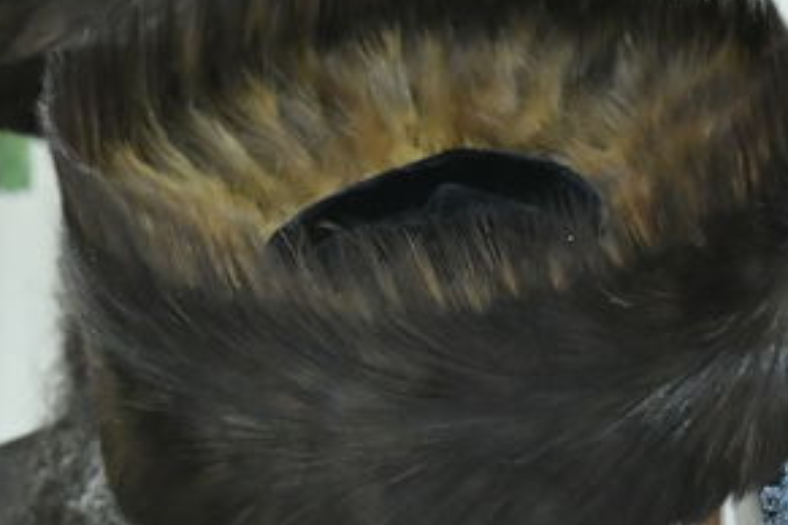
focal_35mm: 962
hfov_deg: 2.1
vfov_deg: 1.4
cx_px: -16
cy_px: 686
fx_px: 21055
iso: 2000
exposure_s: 1/125
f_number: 5.6
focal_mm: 200
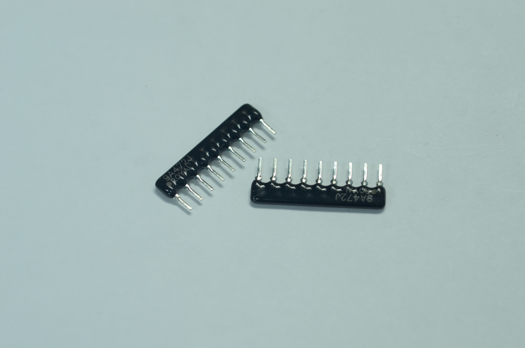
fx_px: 1310
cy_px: 174
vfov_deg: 15.1
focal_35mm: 90
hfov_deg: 22.7
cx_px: 262
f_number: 7.1
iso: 400
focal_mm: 60
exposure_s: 1/25
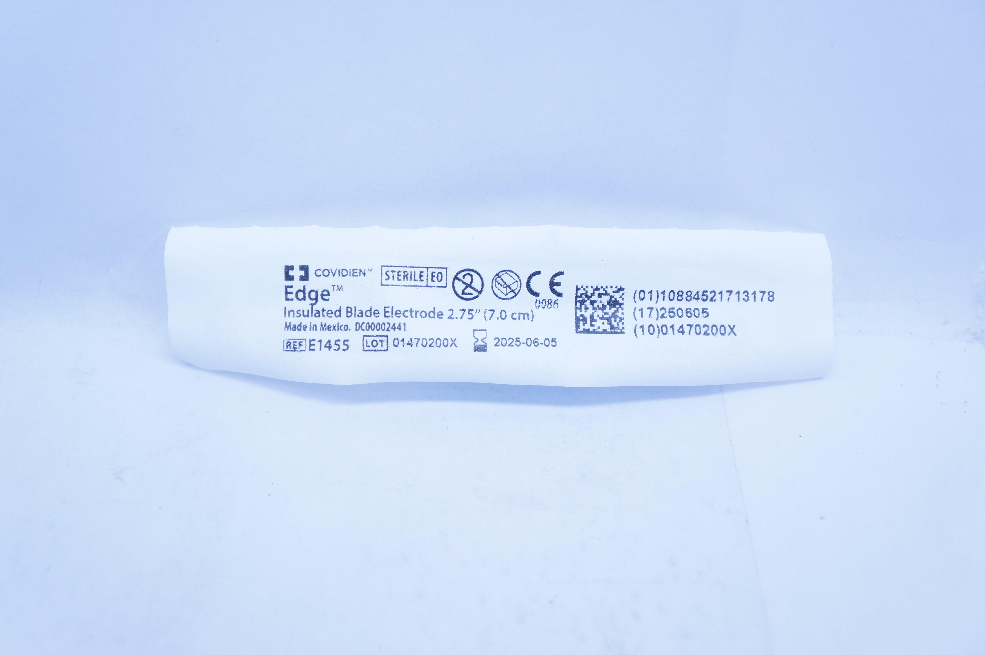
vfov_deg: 22.0
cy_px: 328
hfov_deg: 32.7
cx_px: 492
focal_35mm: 62
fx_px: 1681
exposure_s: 1/250
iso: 800
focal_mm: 41
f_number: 4.5
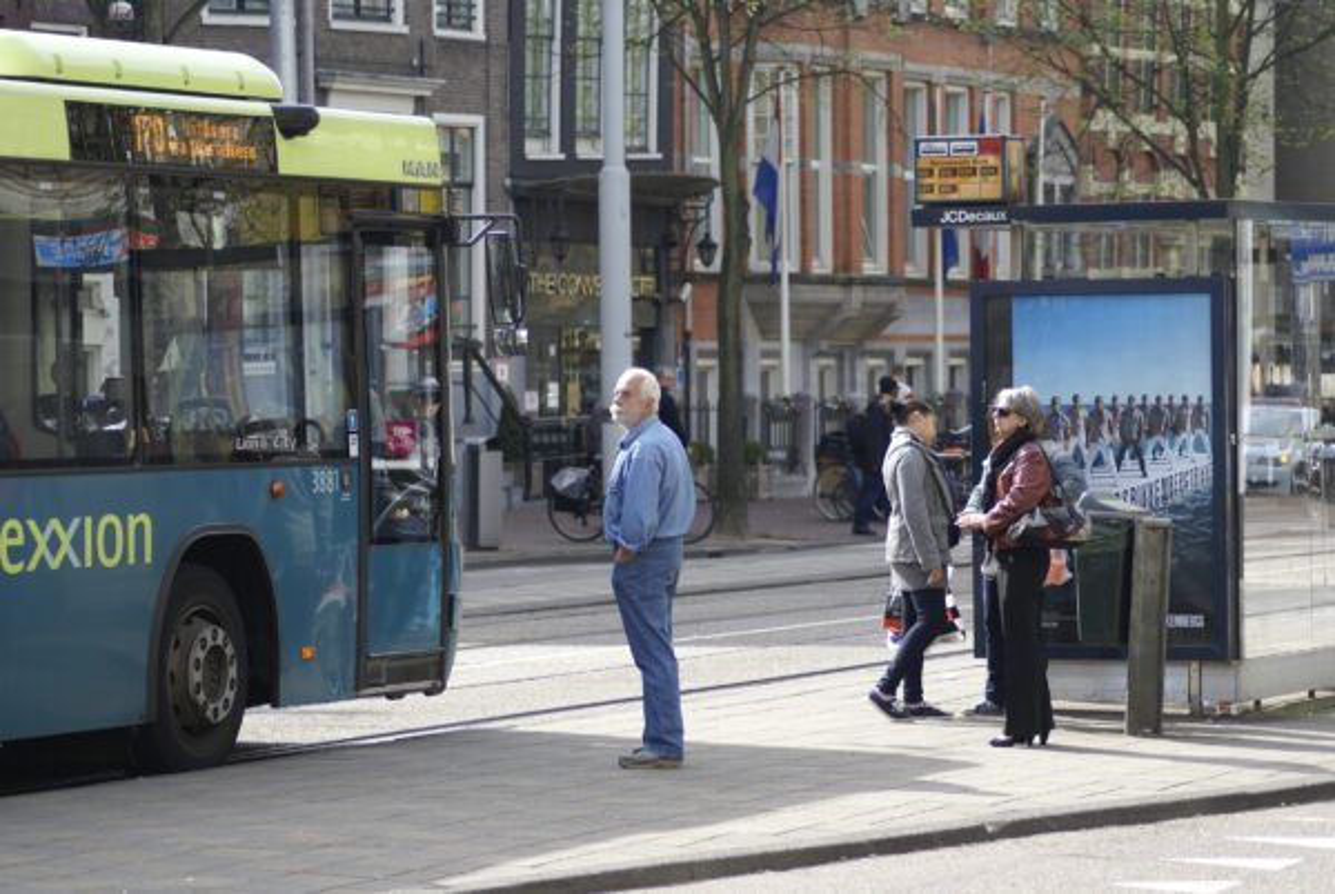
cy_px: 447
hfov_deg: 13.0
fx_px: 5849
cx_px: 668
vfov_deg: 8.7
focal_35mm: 158
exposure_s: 1/200
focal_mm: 105
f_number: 5
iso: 100
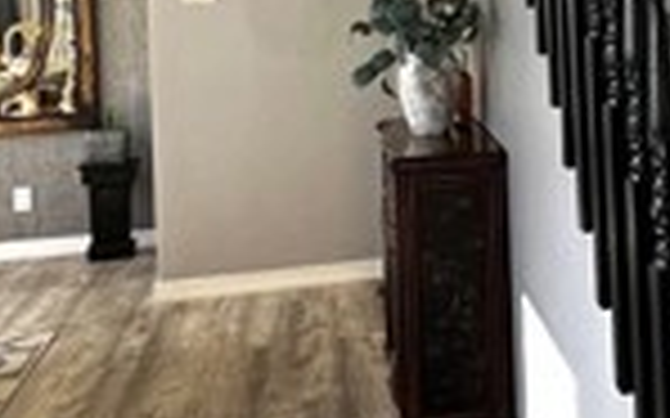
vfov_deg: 21.1
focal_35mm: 59
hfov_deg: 31.0
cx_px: 728
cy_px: -22
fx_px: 1077
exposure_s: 1/99
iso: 125
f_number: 1.8
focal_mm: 1.57
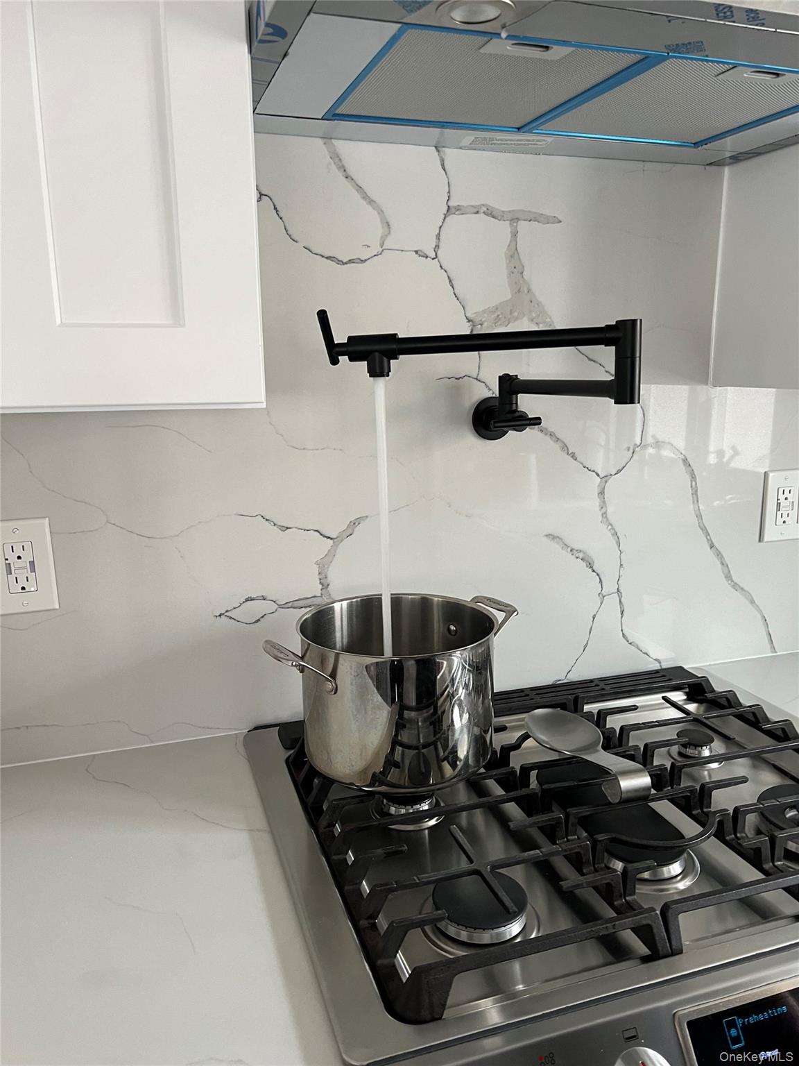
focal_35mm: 26
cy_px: 533
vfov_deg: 67.3
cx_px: 400
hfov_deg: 53.1
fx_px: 800
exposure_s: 1/43
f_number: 1.5
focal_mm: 5.7
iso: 100
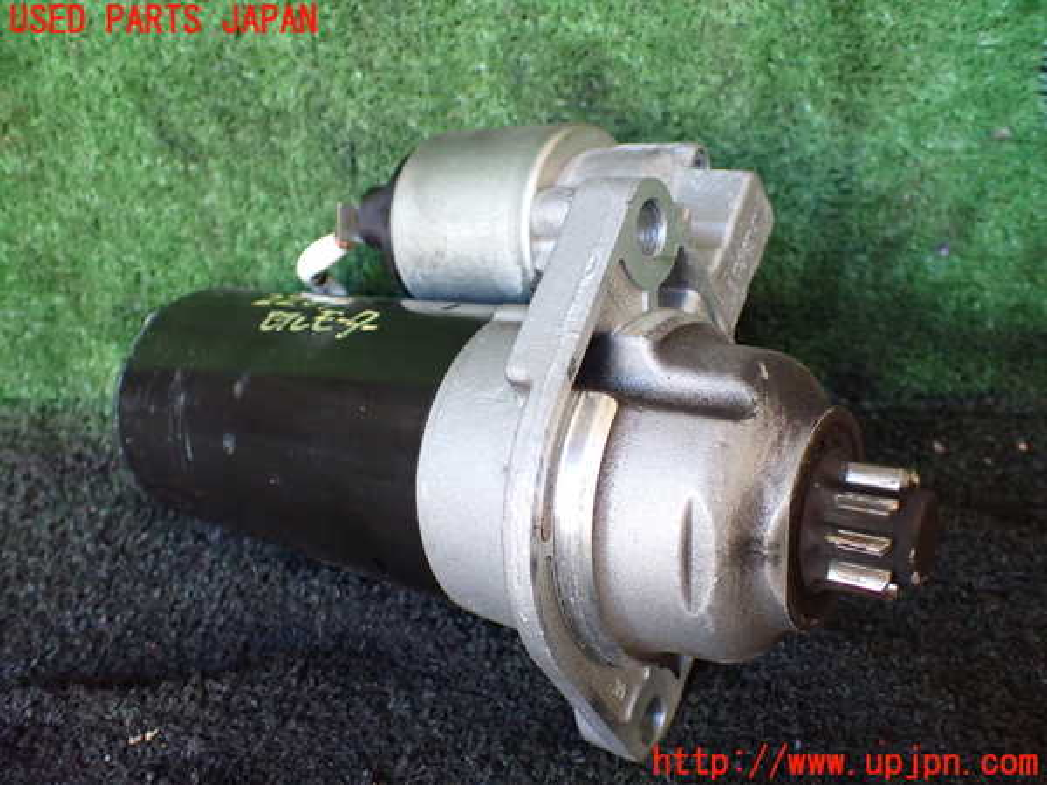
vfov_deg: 46.8
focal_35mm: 30
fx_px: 907
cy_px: 392
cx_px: 524
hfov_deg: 60.0
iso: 800
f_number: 2.3
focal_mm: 5.4
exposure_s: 1/125
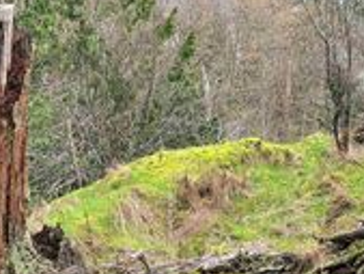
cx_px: 256
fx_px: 747
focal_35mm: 71
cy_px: -87
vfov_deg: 19.1
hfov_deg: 27.1
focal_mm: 6.7
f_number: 1.8
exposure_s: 1/625
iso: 16
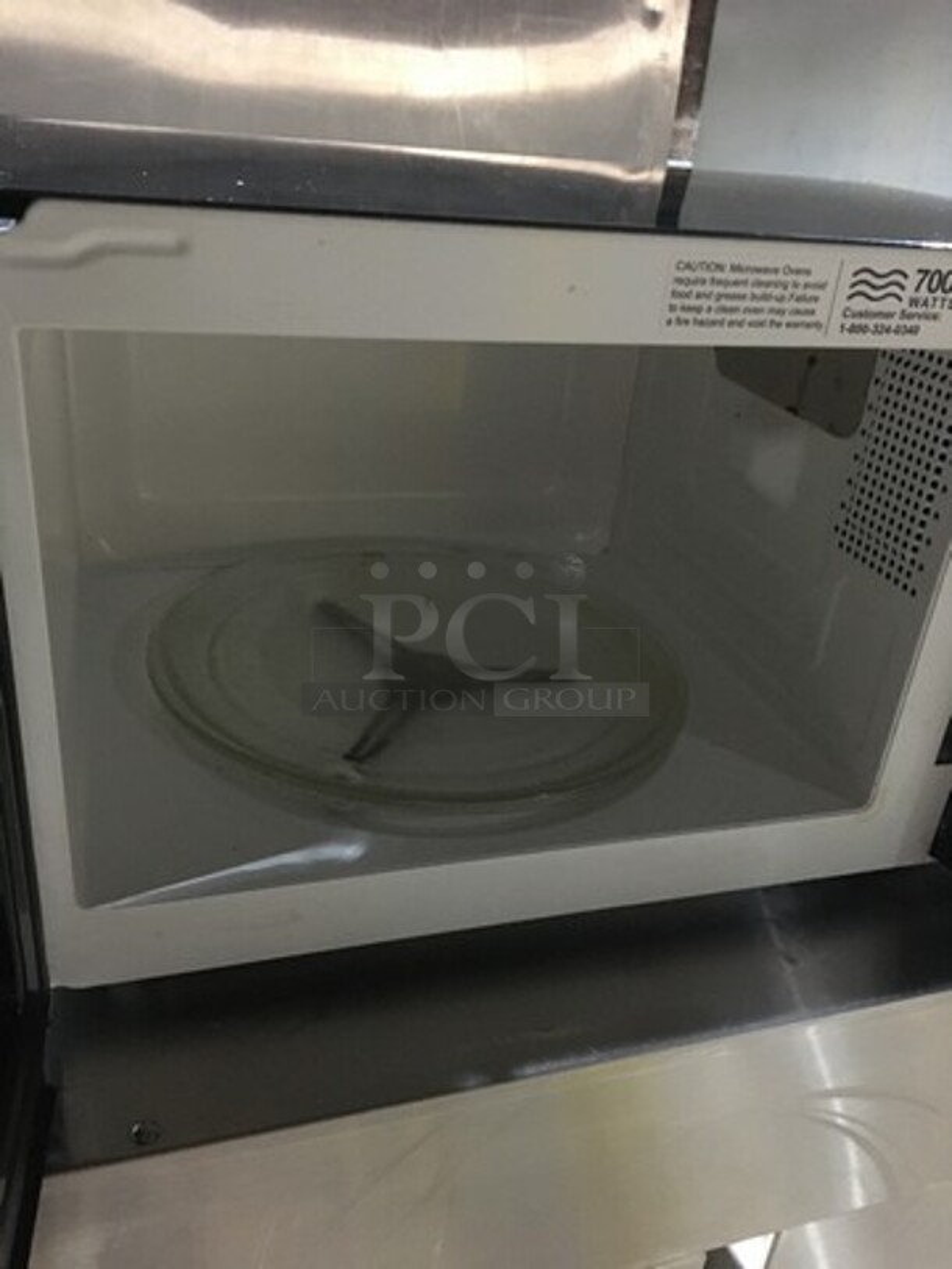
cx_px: 476
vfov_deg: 61.7
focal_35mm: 29
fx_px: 1063
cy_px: 634
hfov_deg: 48.2
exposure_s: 1/15
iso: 500
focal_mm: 4.15
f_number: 2.2
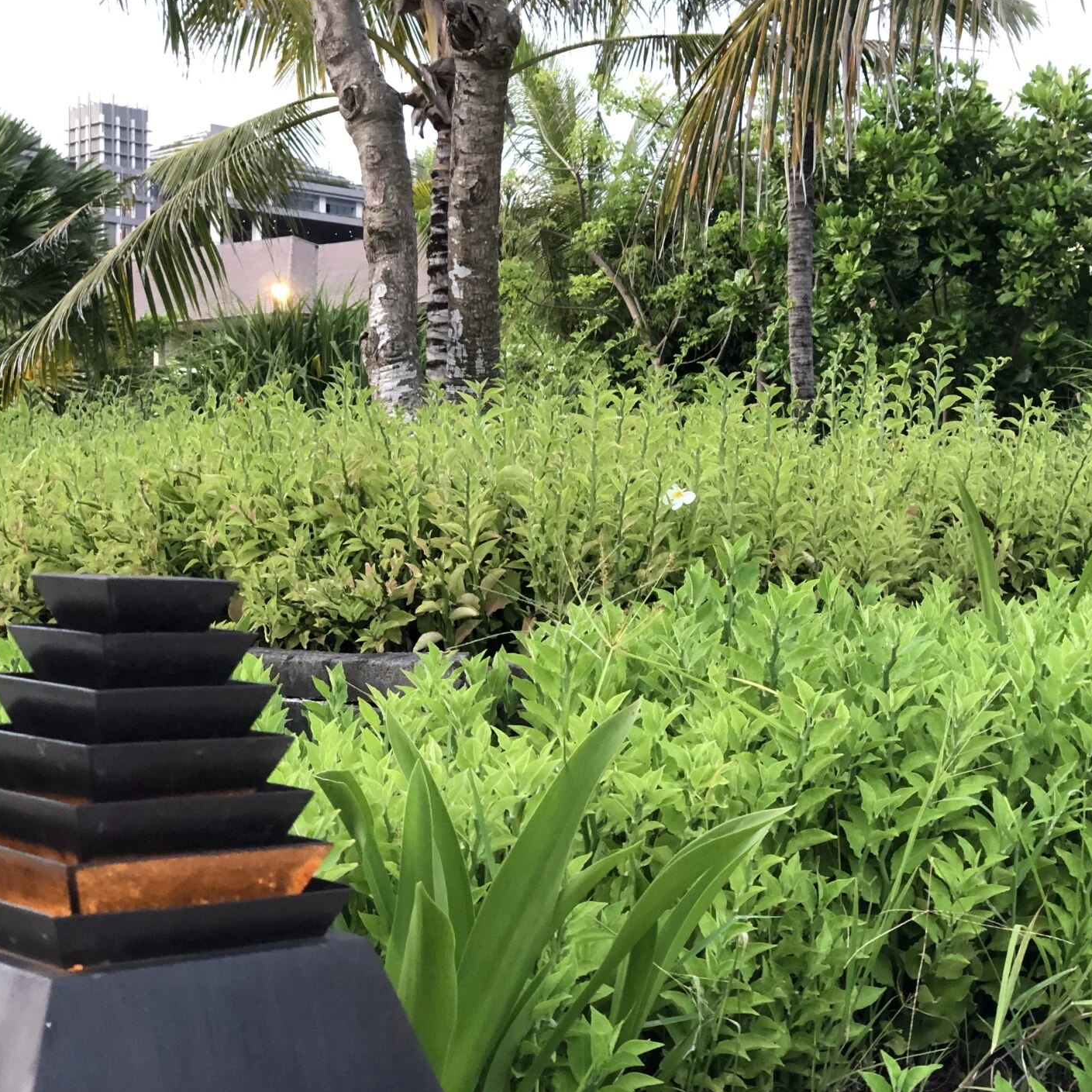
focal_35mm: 62
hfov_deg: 27.7
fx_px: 2213
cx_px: 595
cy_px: 549
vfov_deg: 27.7
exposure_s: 1/30
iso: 125
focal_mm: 6
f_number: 2.4
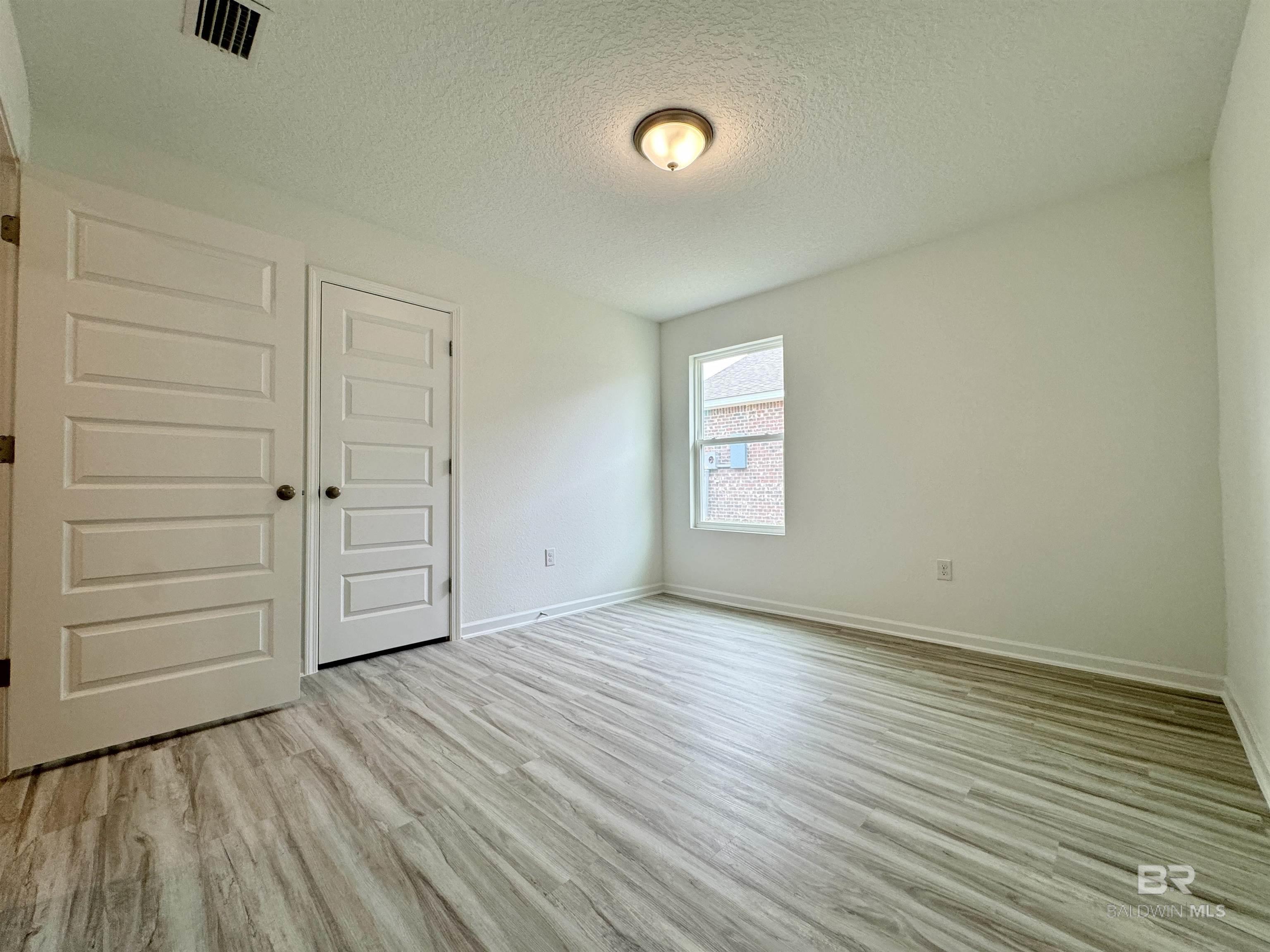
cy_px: 476
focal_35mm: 14
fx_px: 514
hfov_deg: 102.1
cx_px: 635
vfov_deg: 85.7
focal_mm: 2.22
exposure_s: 1/120
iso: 160
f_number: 2.2
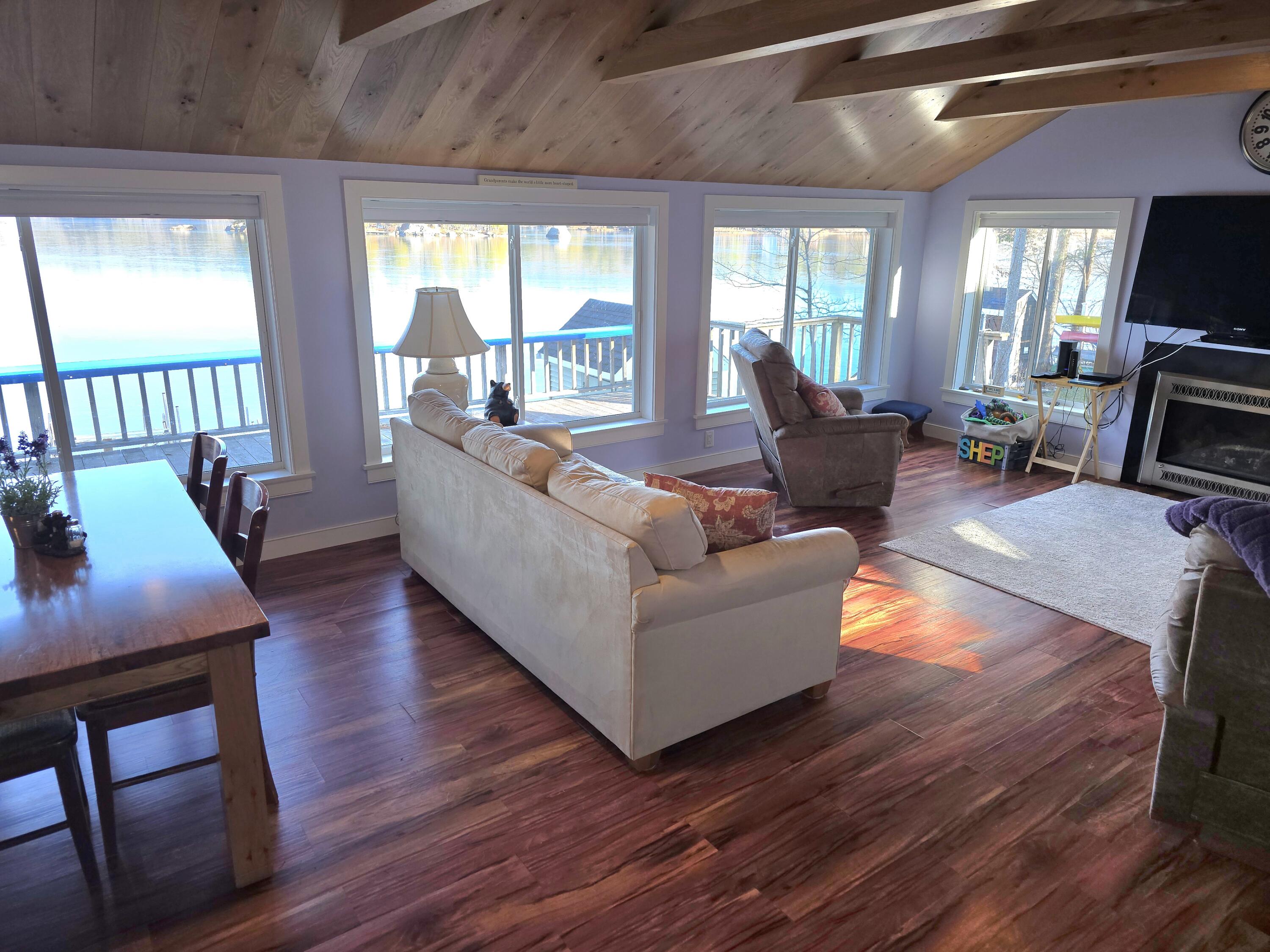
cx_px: 635
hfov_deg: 73.9
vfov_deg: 58.9
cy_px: 476
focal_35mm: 23
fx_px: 844
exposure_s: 1/60.2
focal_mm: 6.3
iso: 25
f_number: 1.7
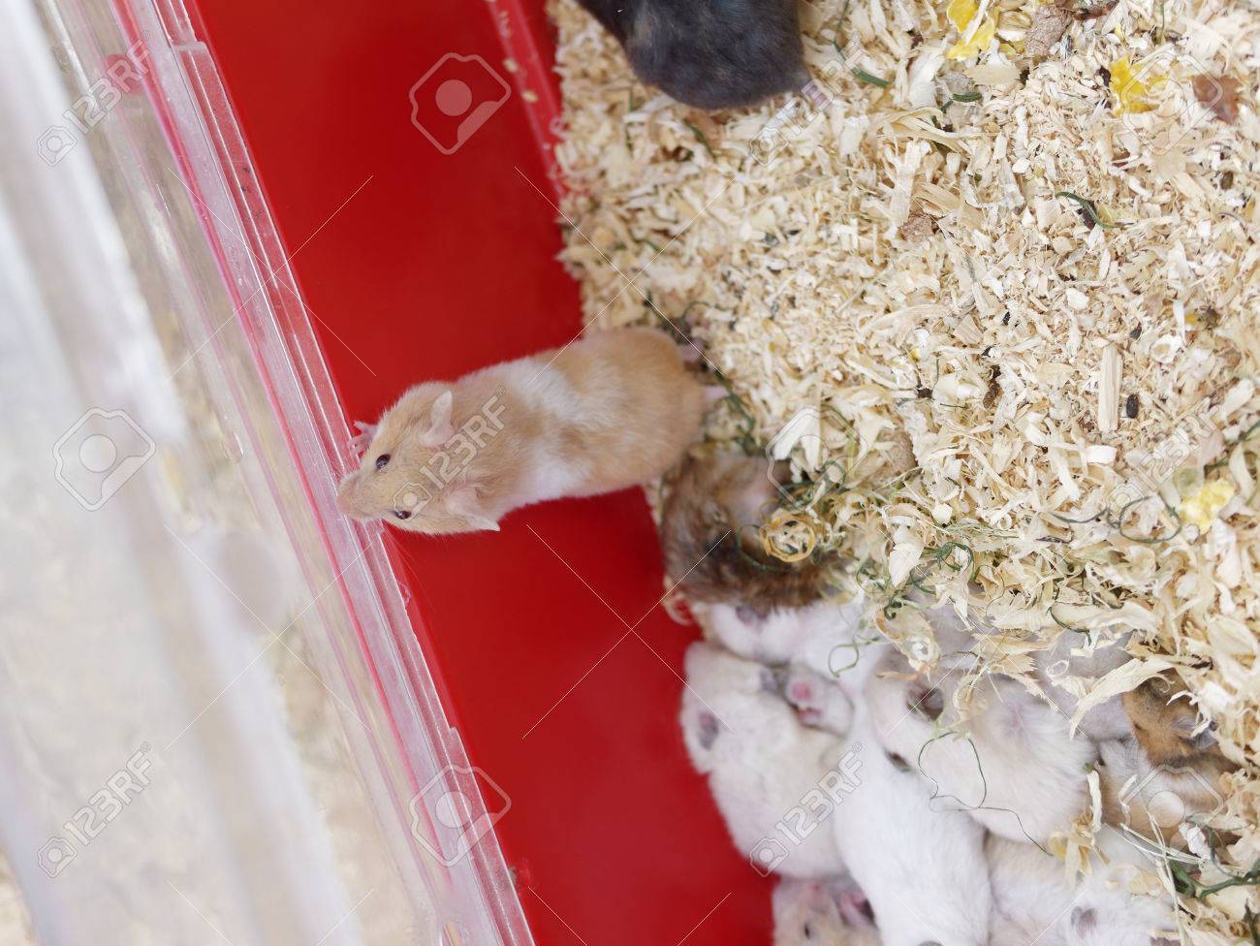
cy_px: 473
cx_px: 630
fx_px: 1857
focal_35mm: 51
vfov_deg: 28.6
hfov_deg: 37.5
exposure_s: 1/250
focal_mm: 25
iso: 200
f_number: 2.2
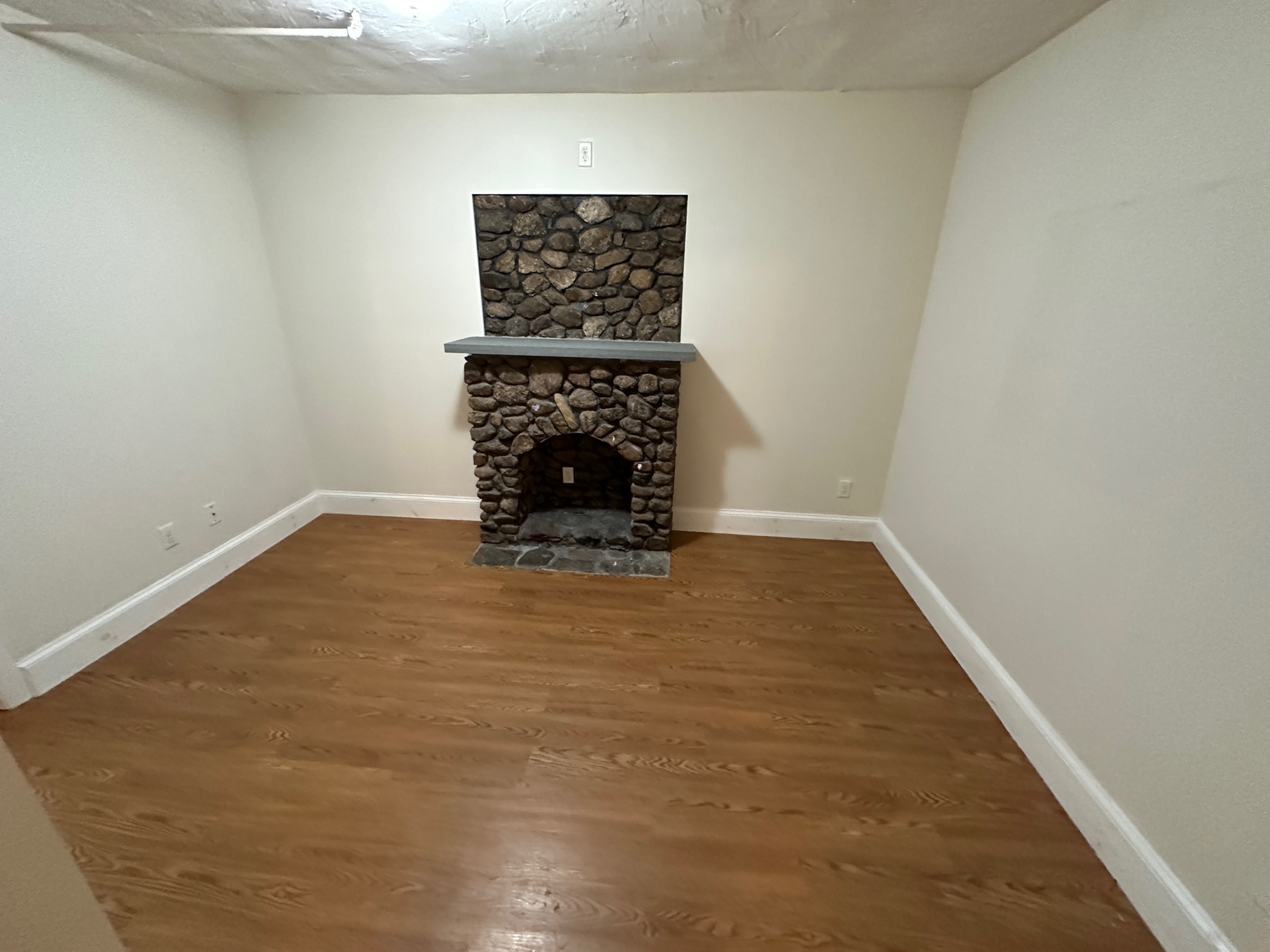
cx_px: 635
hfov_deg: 102.1
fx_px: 514
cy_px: 476
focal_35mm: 14
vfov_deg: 85.7
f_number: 2.2
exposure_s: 1/60
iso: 800
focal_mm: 2.22
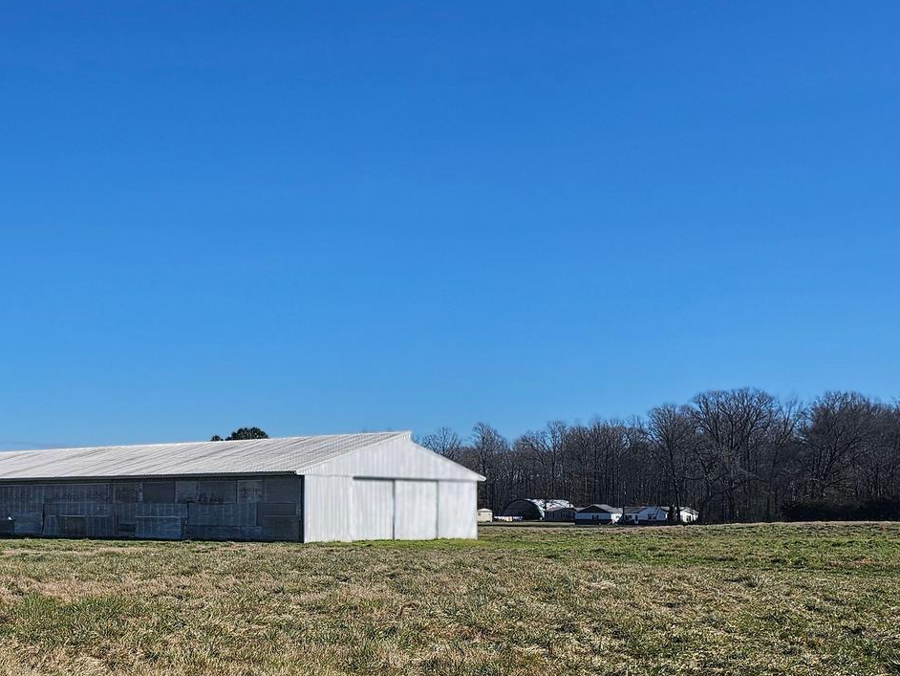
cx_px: 96
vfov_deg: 28.7
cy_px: 511
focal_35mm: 50
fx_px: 1300
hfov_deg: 36.0
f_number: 1.7
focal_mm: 6.3
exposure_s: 1/1129
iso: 10
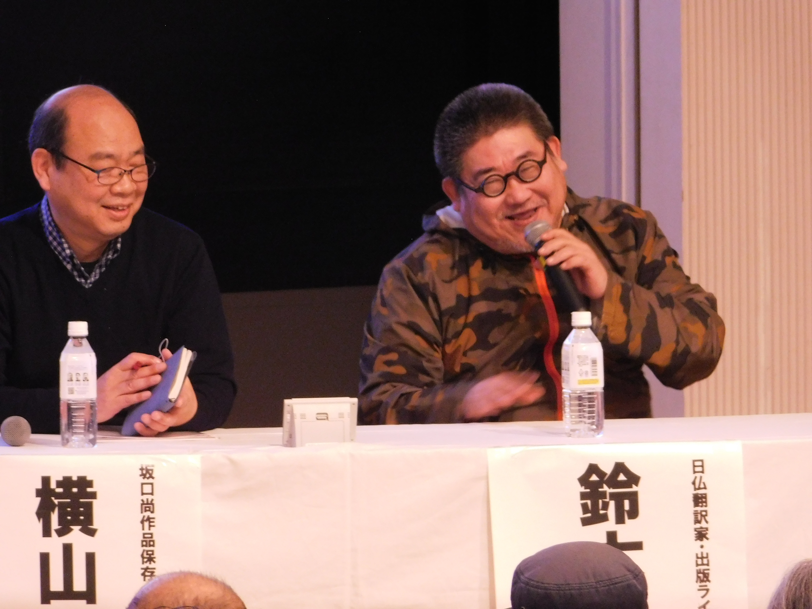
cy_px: 304
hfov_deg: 3.9
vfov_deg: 2.9
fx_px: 12057
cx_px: 406
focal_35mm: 514
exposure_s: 1/20
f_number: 6
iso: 800
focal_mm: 91.2
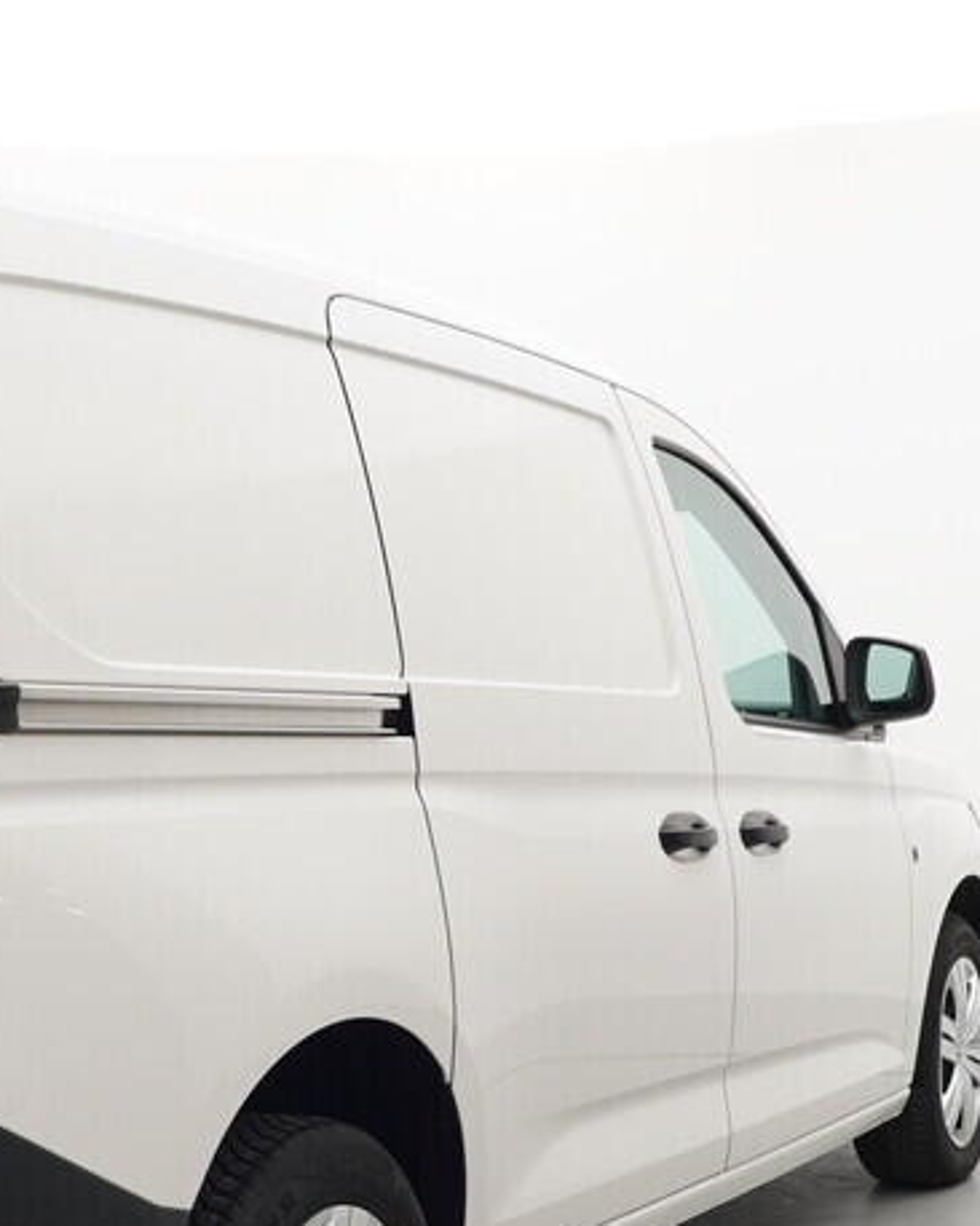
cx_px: 345
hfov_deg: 22.9
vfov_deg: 28.4
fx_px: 2412
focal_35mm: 66
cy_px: 771
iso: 250
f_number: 5.6
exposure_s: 1/80
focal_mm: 15
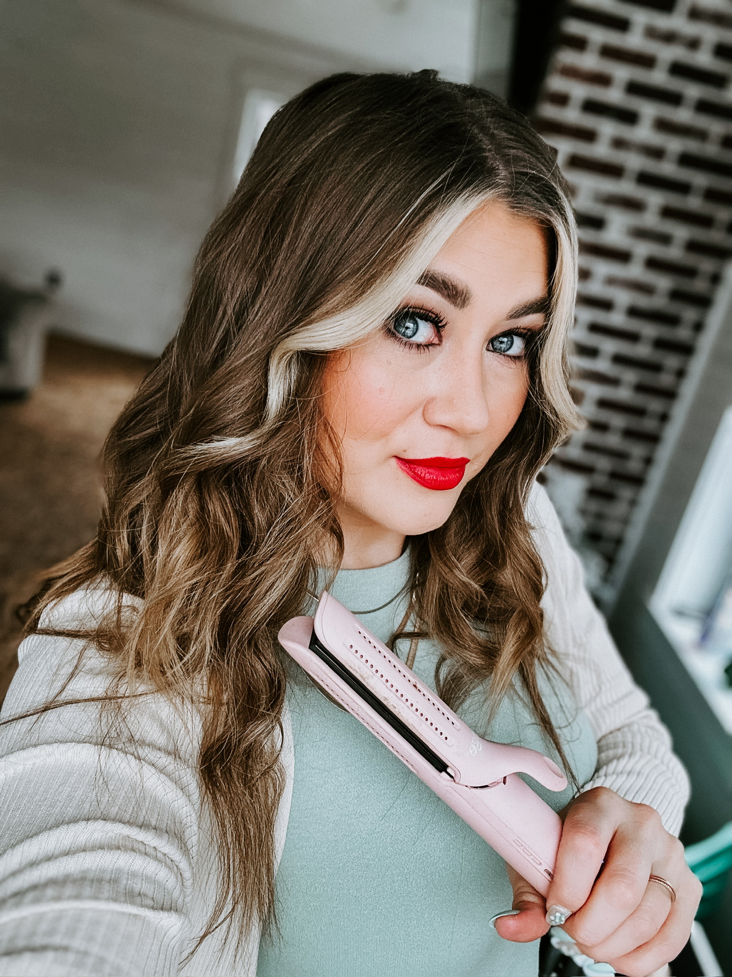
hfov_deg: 46.8
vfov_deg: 60.0
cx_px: 366
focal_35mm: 30
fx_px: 846
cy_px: 488
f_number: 1.9
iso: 80
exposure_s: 1/75
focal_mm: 2.69
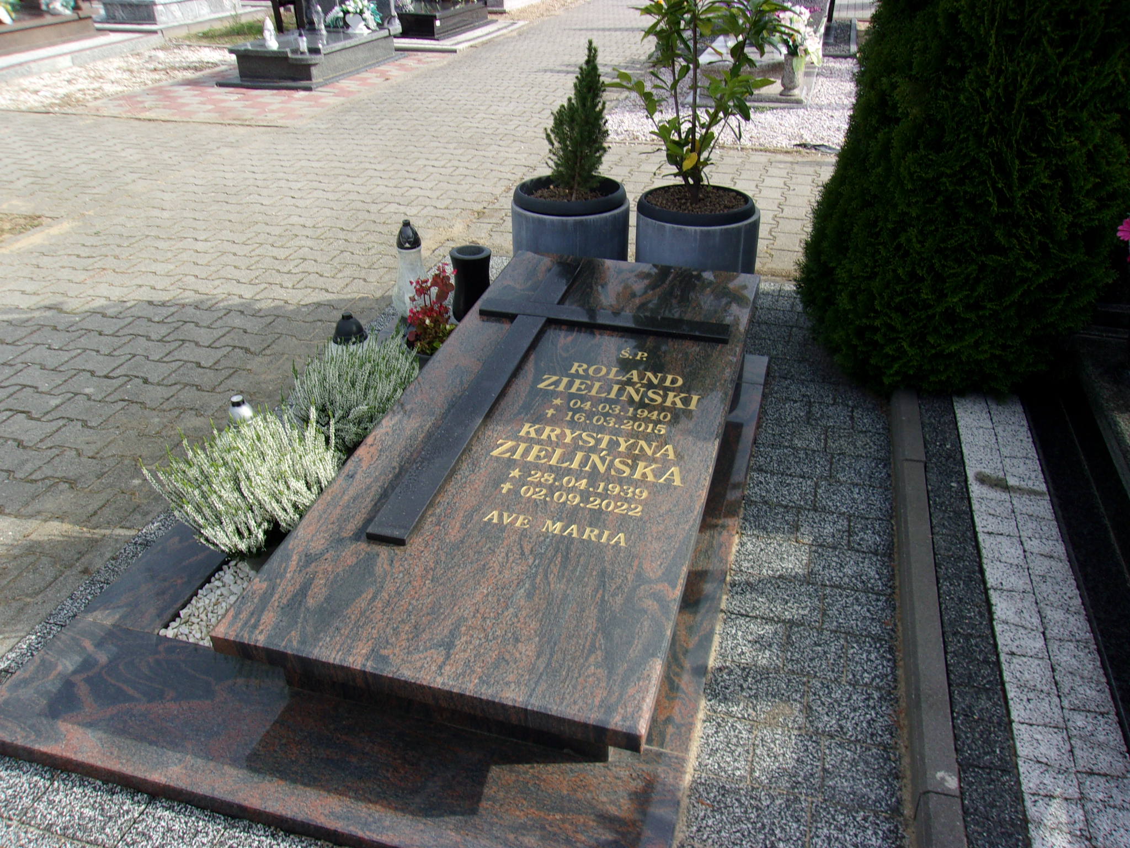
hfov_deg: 65.3
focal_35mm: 27
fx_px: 881
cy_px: 424
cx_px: 565
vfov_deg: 51.4
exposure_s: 1/56
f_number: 10.4
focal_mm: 4.9
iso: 80
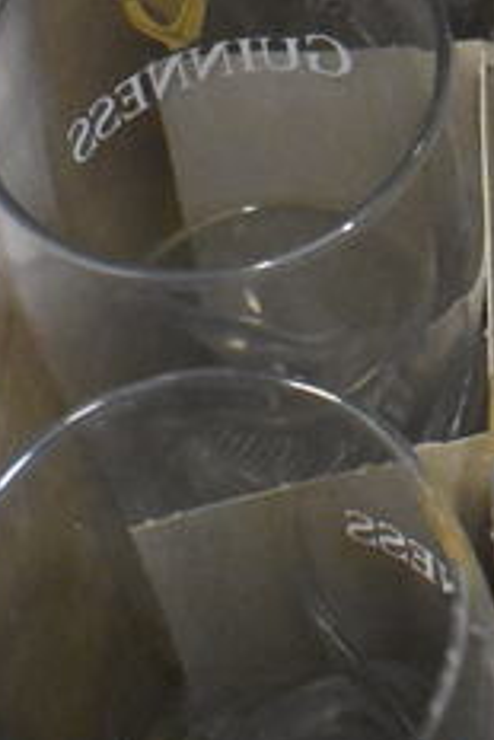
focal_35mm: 118
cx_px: 676
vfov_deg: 16.1
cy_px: -308
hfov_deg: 11.3
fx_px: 2425
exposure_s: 1/125
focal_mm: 20
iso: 5600
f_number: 3.8
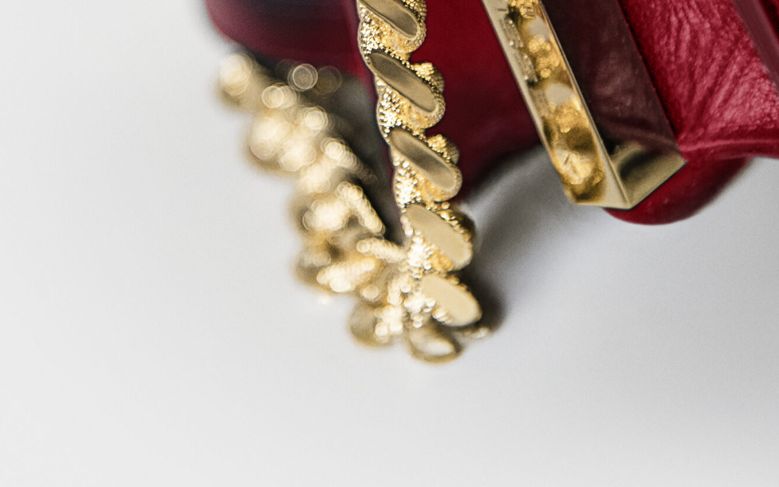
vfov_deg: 5.5
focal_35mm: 236
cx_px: 399
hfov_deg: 8.9
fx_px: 5011
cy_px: -139
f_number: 4
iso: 1000
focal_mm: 120
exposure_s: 1/80
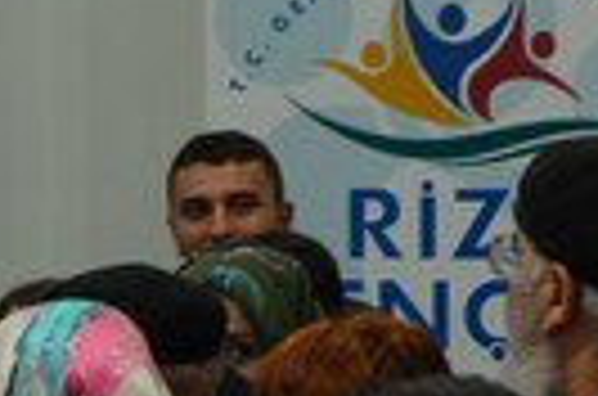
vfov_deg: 4.0
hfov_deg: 6.0
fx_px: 5643
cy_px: 72
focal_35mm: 341
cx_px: -45
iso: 900
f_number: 5.3
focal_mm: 45
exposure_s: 1/30
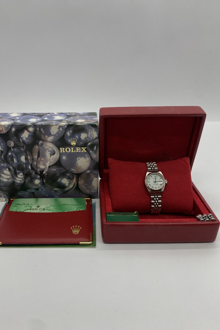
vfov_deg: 65.5
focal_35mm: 28
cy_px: 169
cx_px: 96
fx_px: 257
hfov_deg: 46.3
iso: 32
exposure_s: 1/101
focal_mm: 4.25
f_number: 1.8
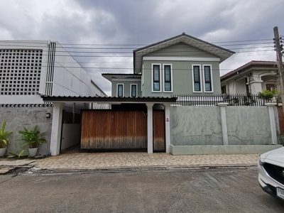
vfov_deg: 78.1
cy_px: 106
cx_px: 142
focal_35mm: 16
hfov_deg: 94.5
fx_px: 131
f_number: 2.2
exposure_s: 1/254
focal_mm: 2.35
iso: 50
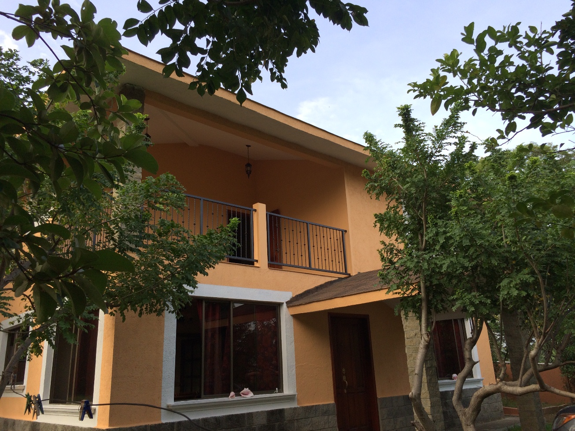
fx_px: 482
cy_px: 216
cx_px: 288
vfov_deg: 48.2
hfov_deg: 61.7
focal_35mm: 29
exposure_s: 1/432
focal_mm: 4.15
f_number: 2.2
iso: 32
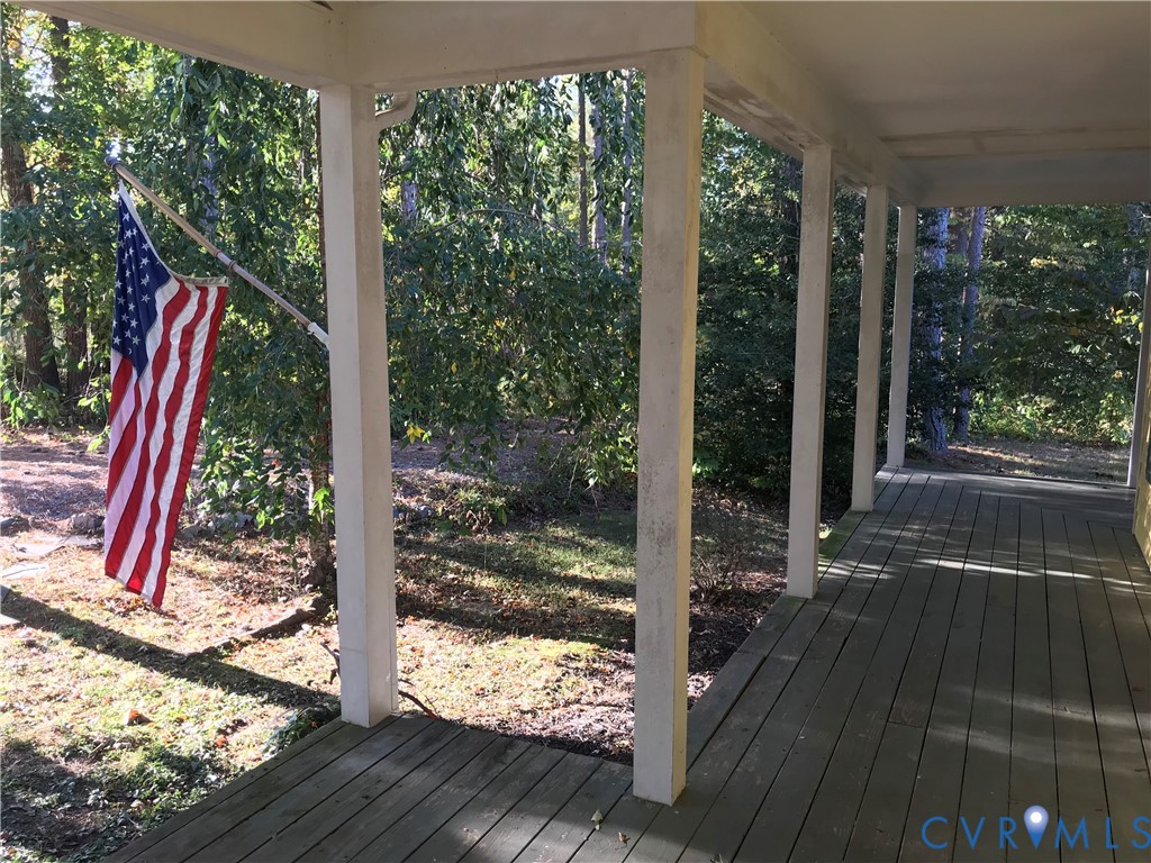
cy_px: 432
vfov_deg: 49.7
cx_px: 576
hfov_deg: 63.4
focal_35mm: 28
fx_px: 931
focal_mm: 3.99
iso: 25
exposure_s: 1/60
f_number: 1.8
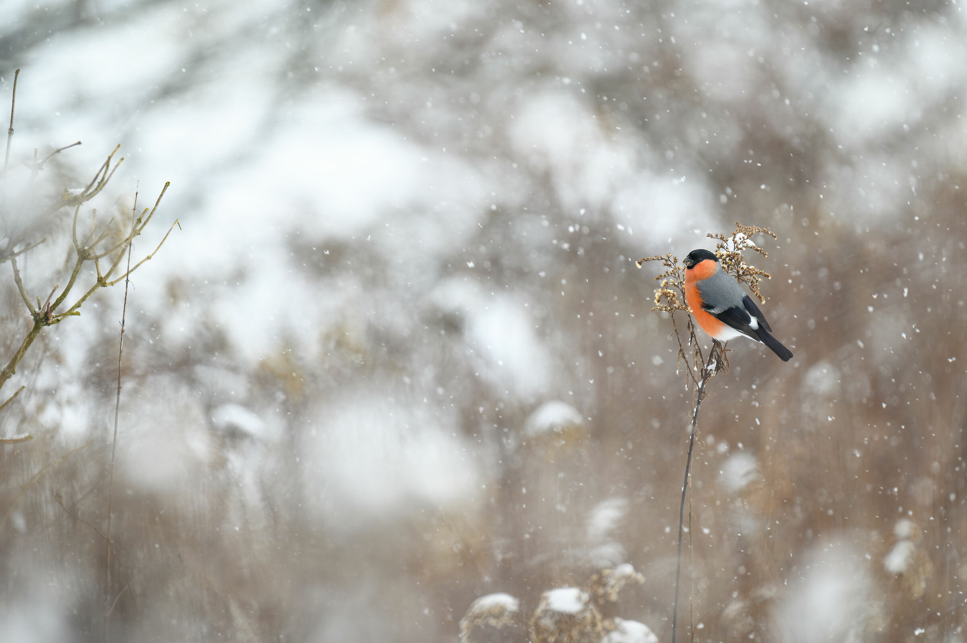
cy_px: 322
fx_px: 16106
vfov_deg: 2.3
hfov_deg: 3.4
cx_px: 484
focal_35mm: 600
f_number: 6.3
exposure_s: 1/500
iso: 500
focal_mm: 600
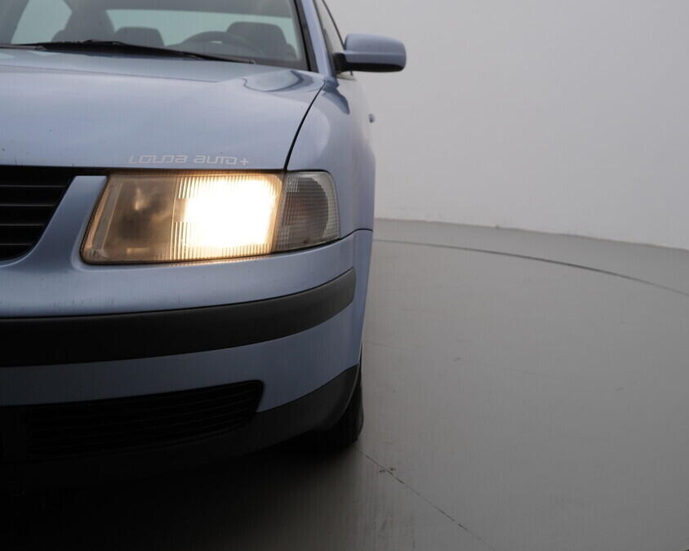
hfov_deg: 44.7
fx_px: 836
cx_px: 379
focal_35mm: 41
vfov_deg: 36.5
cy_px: 273
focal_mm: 24
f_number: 4
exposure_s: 1/160
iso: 100
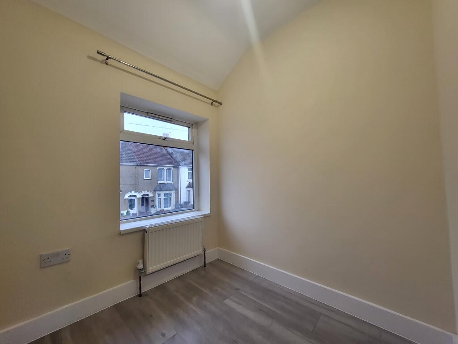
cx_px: 229
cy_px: 172
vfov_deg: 89.9
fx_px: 172
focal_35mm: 13
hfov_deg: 106.2
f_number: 2.2
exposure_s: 1/50
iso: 100
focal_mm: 1.74
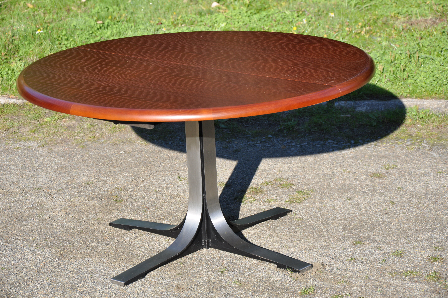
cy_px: 149
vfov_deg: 9.9
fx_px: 1715
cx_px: 224
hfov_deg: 14.9
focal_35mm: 138
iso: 200
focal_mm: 92
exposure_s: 1/250
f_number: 8
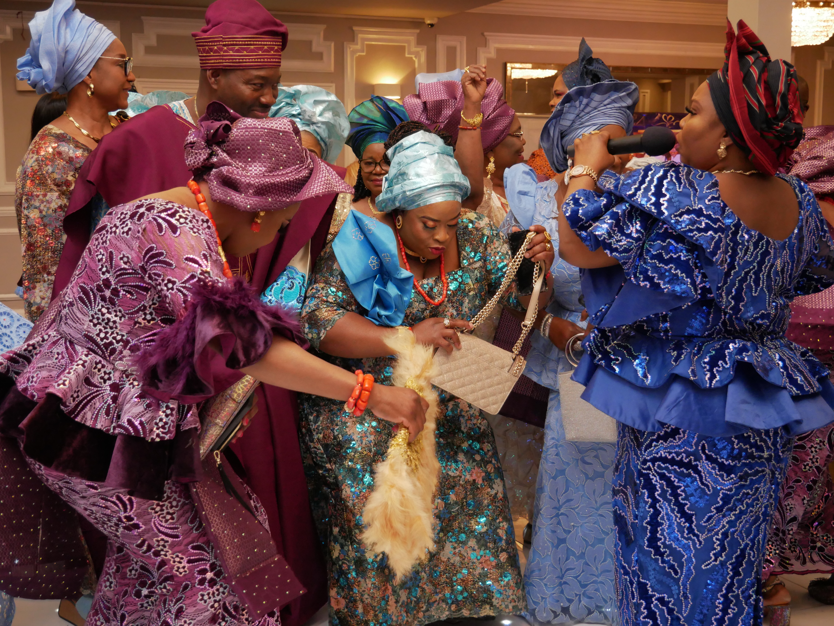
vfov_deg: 31.5
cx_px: 417
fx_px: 1109
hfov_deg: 41.2
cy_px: 313
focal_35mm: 46
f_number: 4.3
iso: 1600
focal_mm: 23
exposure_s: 1/60
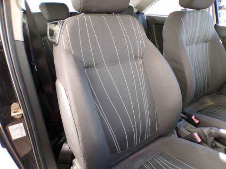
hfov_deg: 71.6
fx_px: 157
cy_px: 84
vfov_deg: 56.8
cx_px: 113
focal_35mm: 24
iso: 100
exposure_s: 1/38
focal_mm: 4.3
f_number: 3
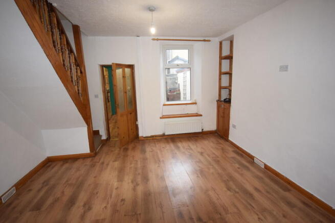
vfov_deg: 67.4
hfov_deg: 90.0
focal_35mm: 18
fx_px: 168
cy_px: 112
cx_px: 168
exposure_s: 1/60
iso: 1600
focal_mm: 12
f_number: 4.5
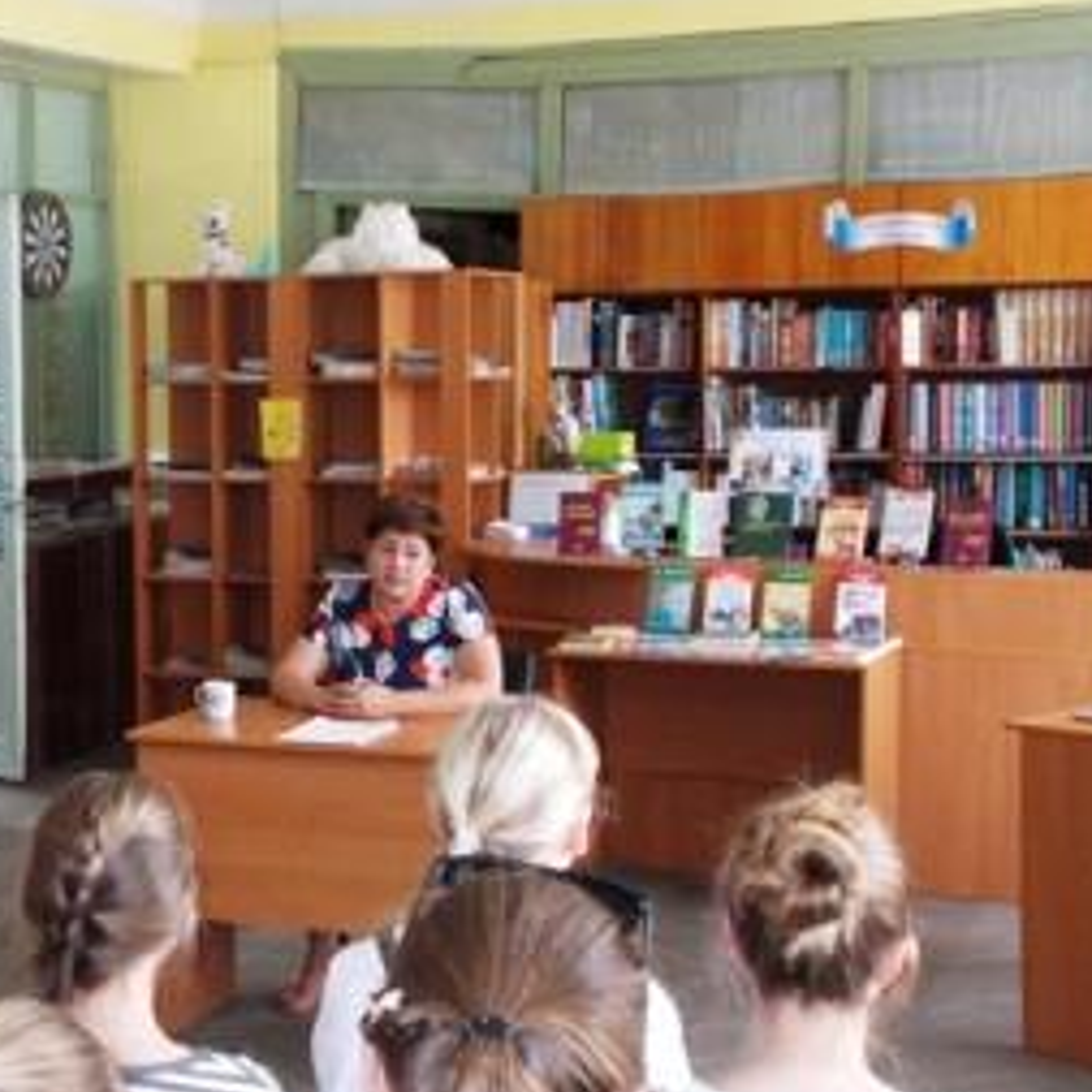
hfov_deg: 24.7
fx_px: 2463
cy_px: 574
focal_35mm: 69
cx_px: 246
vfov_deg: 25.0
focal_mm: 7.9
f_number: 4.2
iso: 320
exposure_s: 1/30
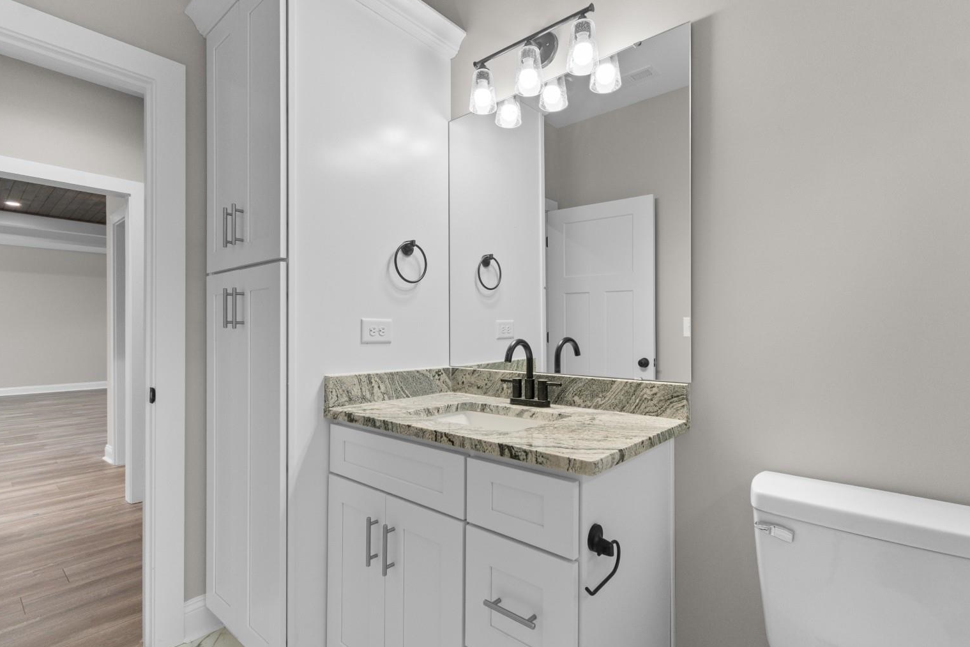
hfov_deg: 96.7
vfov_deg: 73.8
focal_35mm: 16
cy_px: 319
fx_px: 431
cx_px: 500
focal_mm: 10
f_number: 4.5
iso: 100
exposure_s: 1/6
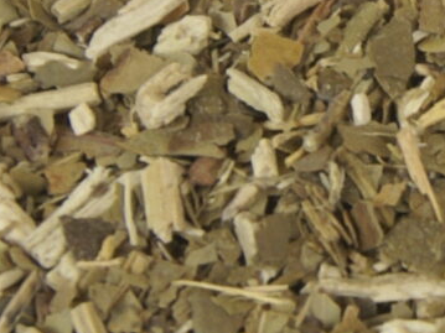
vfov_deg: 5.5
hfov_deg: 7.2
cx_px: 785
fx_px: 3444
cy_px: -14
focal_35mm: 268
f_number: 11
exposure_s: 1/4
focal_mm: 26
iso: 100
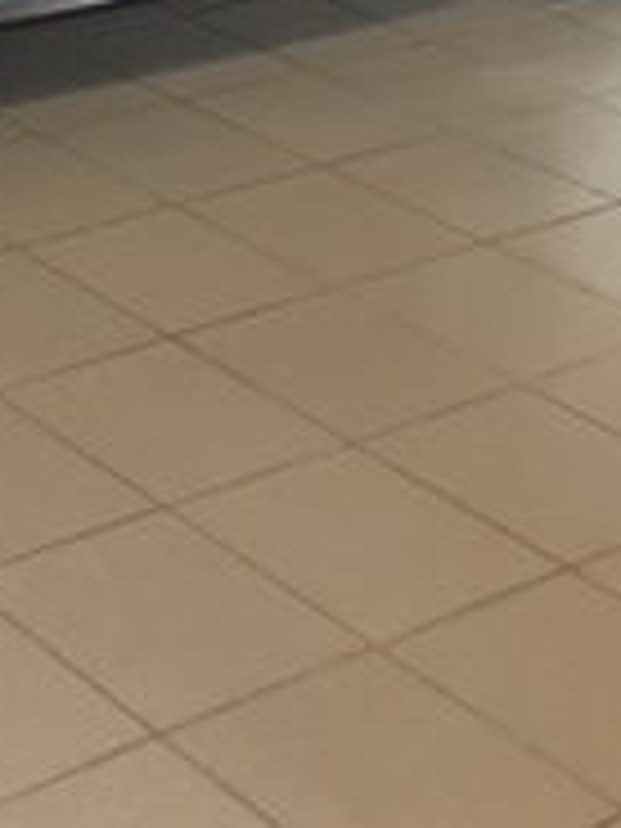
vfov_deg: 18.3
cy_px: -212
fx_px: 2416
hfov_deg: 13.5
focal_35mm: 101
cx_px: -392
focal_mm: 4.15
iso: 100
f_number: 2.2
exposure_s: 1/33
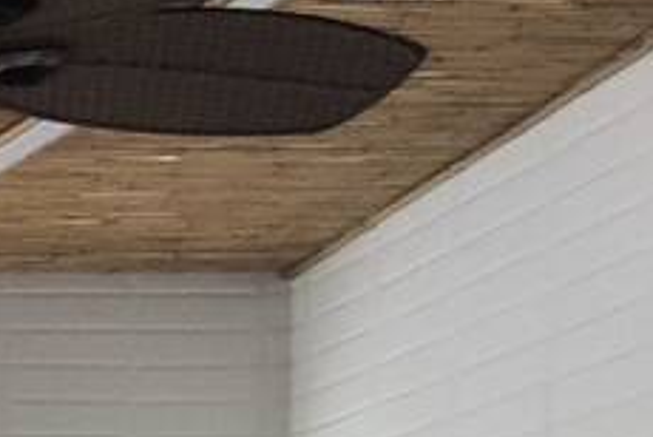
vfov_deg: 12.2
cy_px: 760
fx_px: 1889
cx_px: -1340
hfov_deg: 11.2
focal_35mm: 104
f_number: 2.2
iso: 50
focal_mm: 1.65
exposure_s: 1/1304
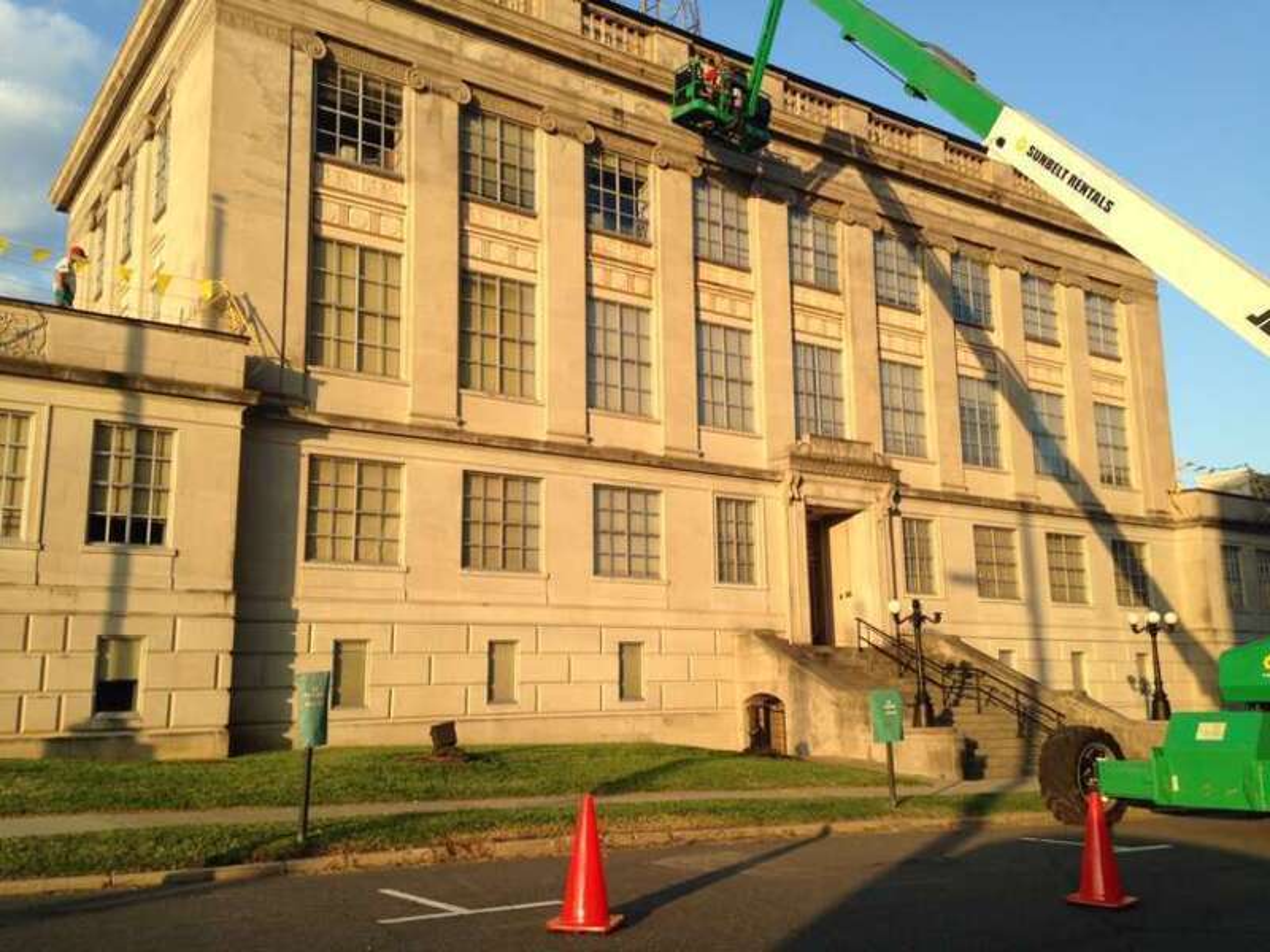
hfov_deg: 55.4
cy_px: 476
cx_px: 635
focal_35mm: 33
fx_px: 1211
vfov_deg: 42.9
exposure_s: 1/570
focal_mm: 4.12
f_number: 2.4
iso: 50
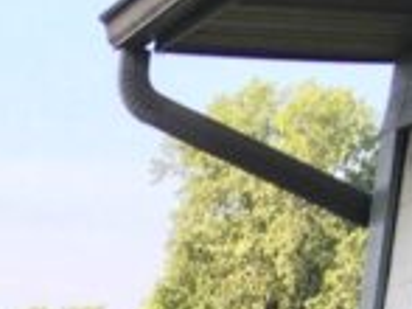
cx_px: -586
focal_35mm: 202
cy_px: 958
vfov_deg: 6.6
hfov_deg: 8.9
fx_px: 2402
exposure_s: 1/211
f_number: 2.2
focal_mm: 4.15
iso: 25
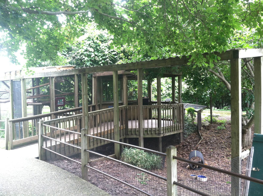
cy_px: 98
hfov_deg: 52.7
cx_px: 132
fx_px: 266
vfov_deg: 40.6
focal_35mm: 35
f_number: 2.8
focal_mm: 3.85
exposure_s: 1/30
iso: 80
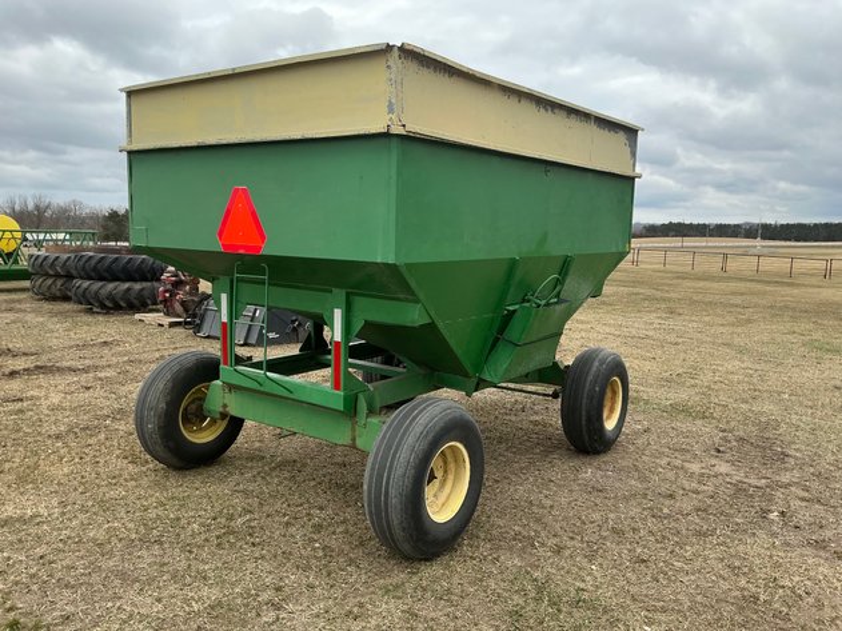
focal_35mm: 28
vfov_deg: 49.7
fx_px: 681
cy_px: 316
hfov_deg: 63.5
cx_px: 421
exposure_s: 1/562
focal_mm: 3
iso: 25
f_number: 1.8
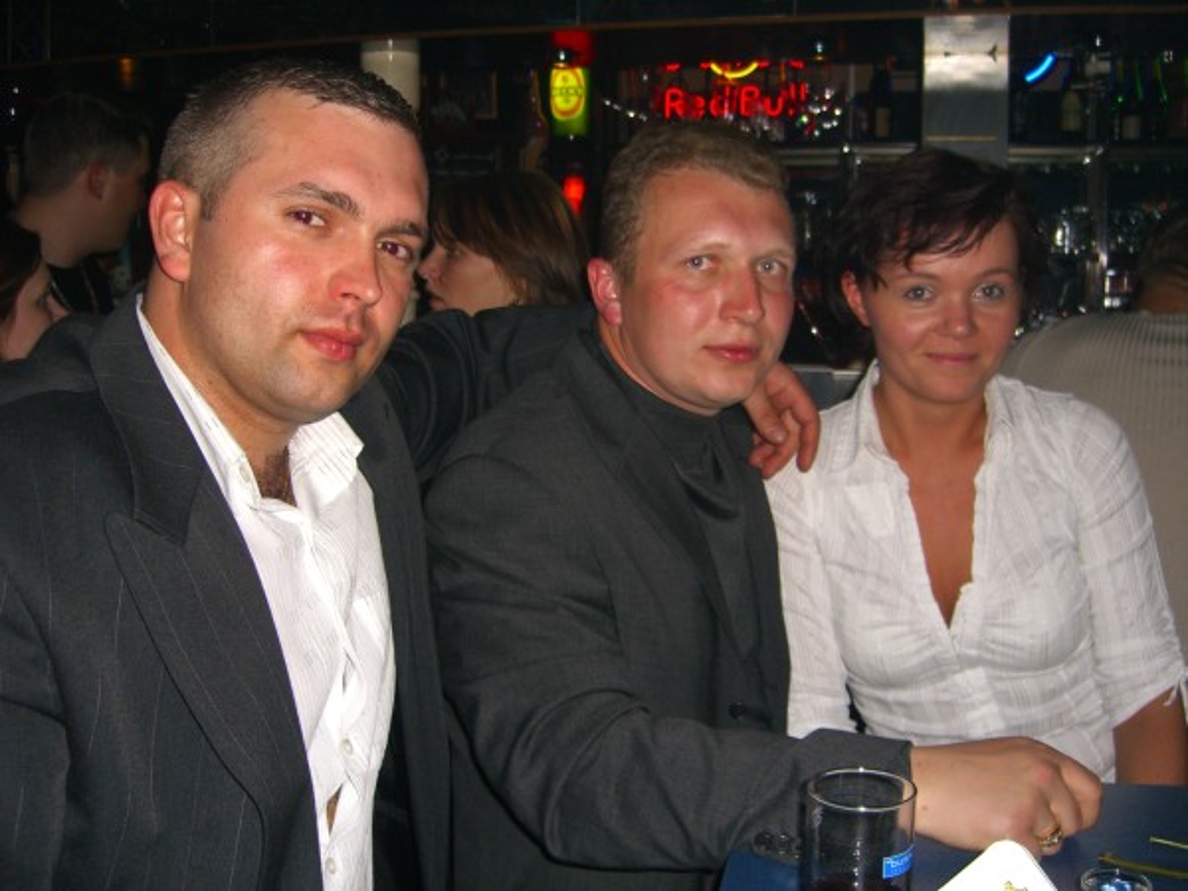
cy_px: 446
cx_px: 594
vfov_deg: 37.7
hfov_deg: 49.0
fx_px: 1304
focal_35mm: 38
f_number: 2.8
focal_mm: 7.9
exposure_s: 1/60
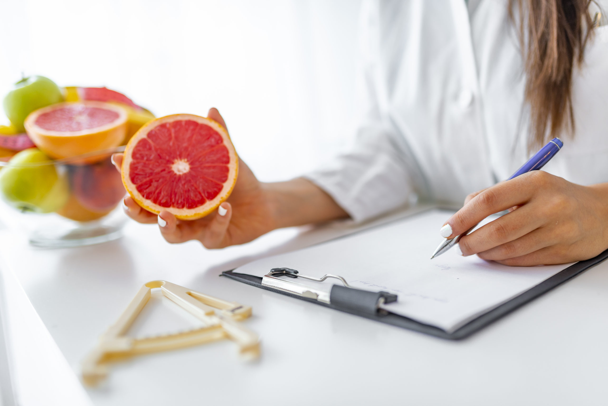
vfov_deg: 37.9
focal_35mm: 35
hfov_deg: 54.4
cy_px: 203
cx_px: 304
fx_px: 591
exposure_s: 1/160
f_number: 2
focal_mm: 35
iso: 320
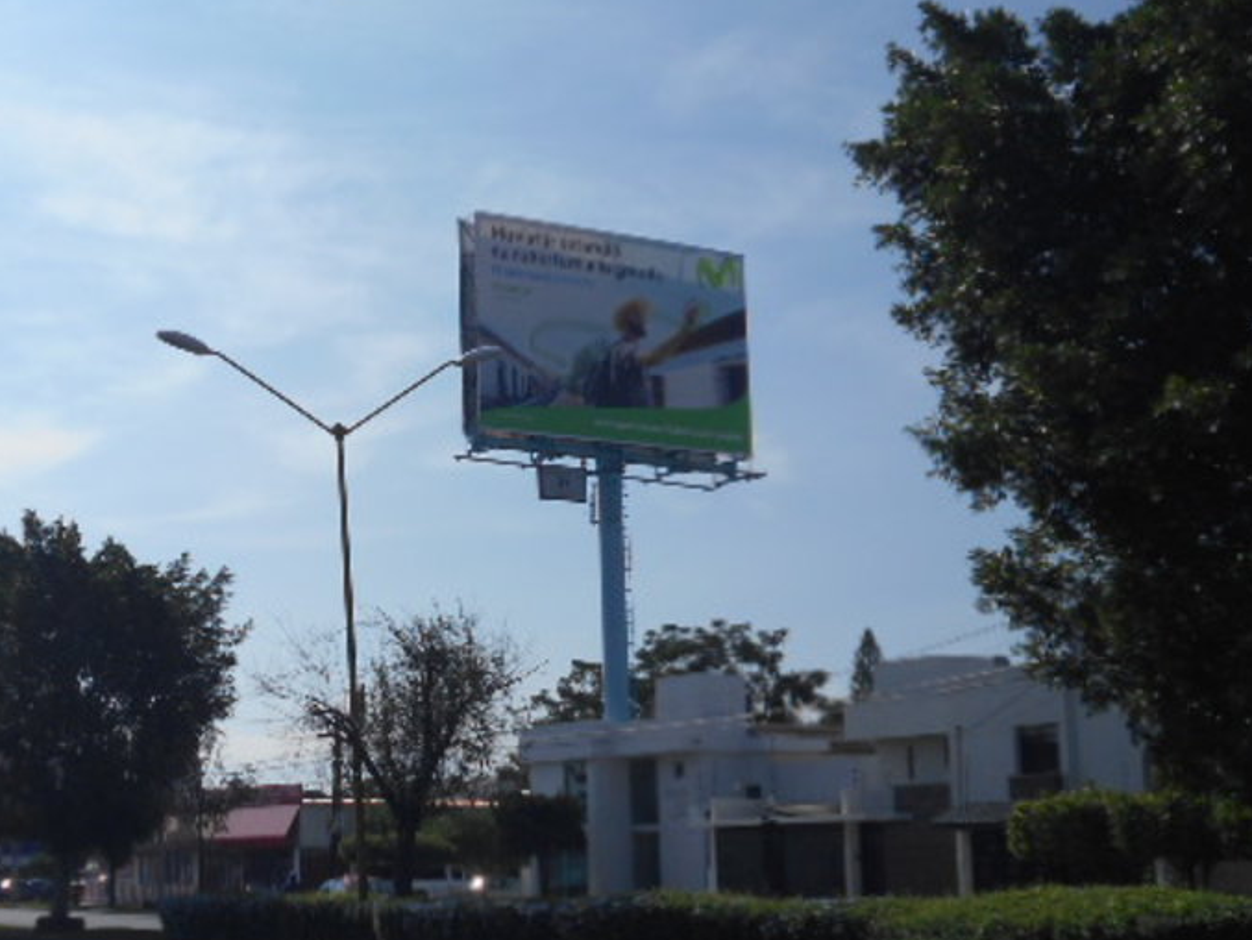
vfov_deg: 24.8
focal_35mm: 59
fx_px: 2134
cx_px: 344
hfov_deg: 32.2
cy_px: 553
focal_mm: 6.7
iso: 80
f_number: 9.8
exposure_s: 1/400
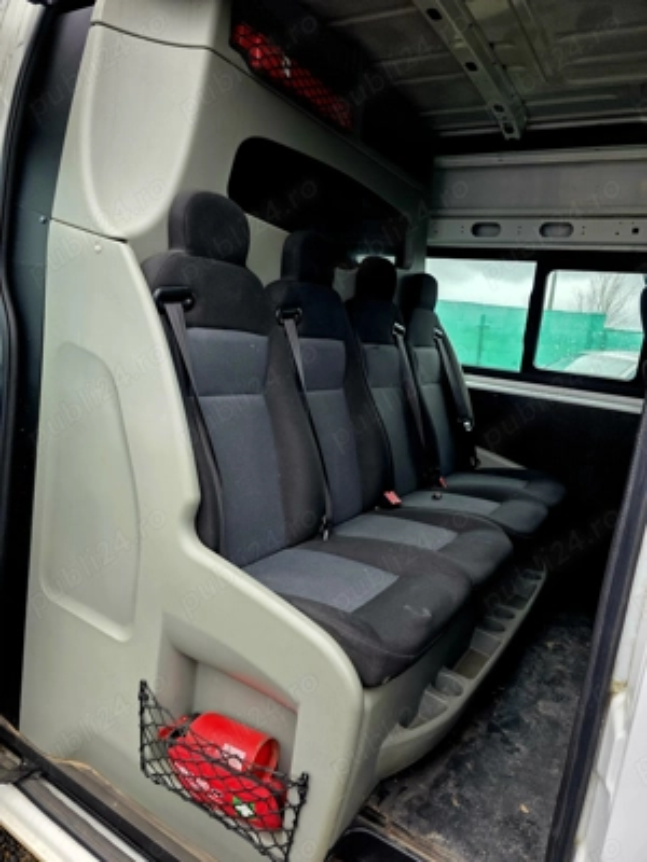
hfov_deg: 58.9
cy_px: 431
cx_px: 324
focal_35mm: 23
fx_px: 573
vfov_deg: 73.9
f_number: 1.7
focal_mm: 6.3
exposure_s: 1/182
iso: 100
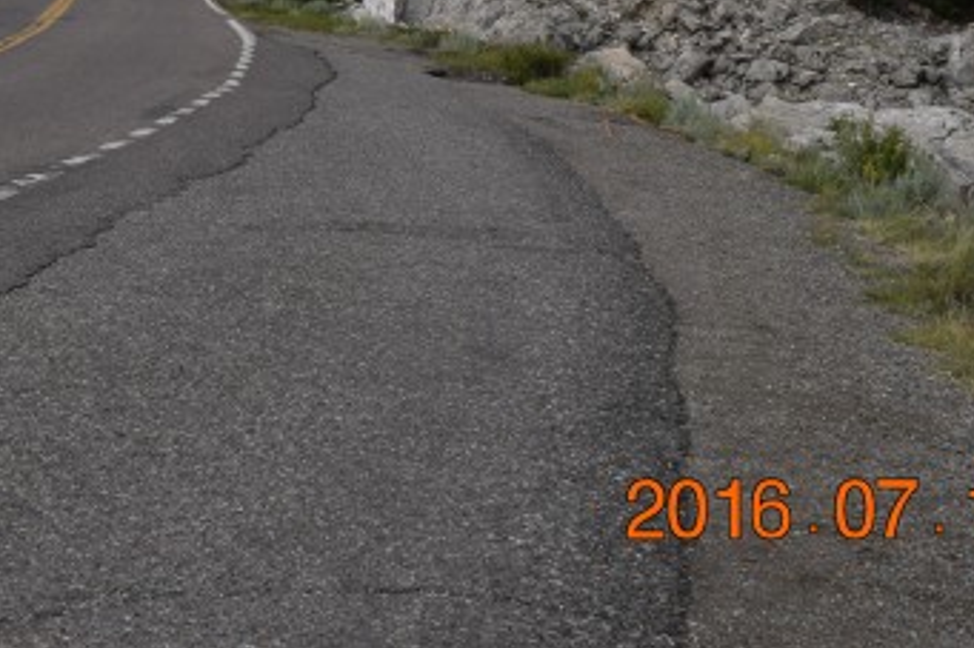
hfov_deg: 21.3
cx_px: -143
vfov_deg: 14.2
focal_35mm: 90
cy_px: -317
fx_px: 2434
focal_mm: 20
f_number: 9
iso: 200
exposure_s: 1/320
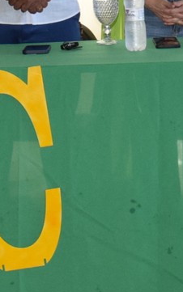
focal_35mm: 137
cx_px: 118
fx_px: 1092
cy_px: -28
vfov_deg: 14.9
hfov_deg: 9.6
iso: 720
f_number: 5.6
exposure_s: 1/125
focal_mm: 18
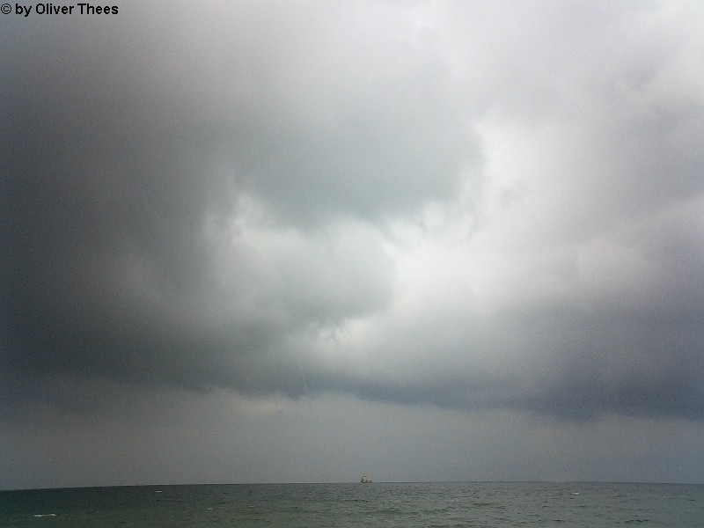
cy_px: 264
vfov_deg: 38.7
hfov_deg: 50.1
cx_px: 352
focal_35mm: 37
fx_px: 752
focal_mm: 5.6
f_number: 3.5
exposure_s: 1/1250
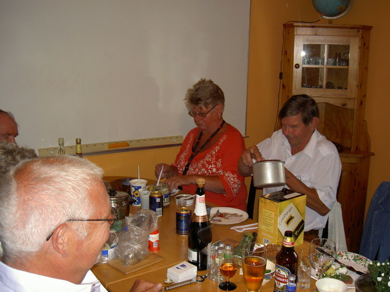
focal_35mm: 39
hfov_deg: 47.9
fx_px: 439
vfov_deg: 36.8
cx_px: 195
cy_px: 146
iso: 100
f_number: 2.8
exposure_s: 1/60
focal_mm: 8
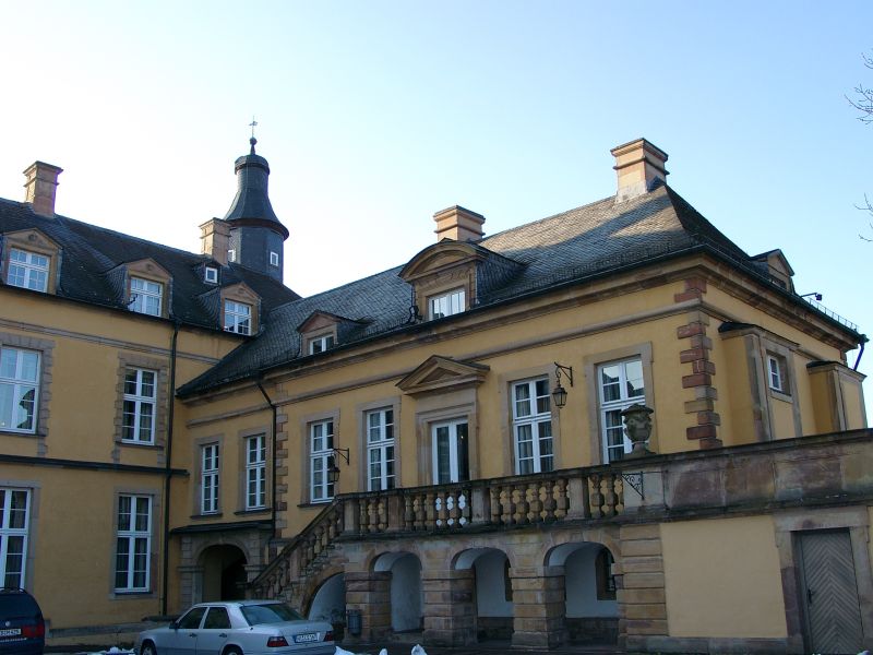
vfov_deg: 41.8
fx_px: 857
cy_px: 328
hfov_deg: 54.0
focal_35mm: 34
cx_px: 436
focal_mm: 7.13
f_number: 4
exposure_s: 1/223
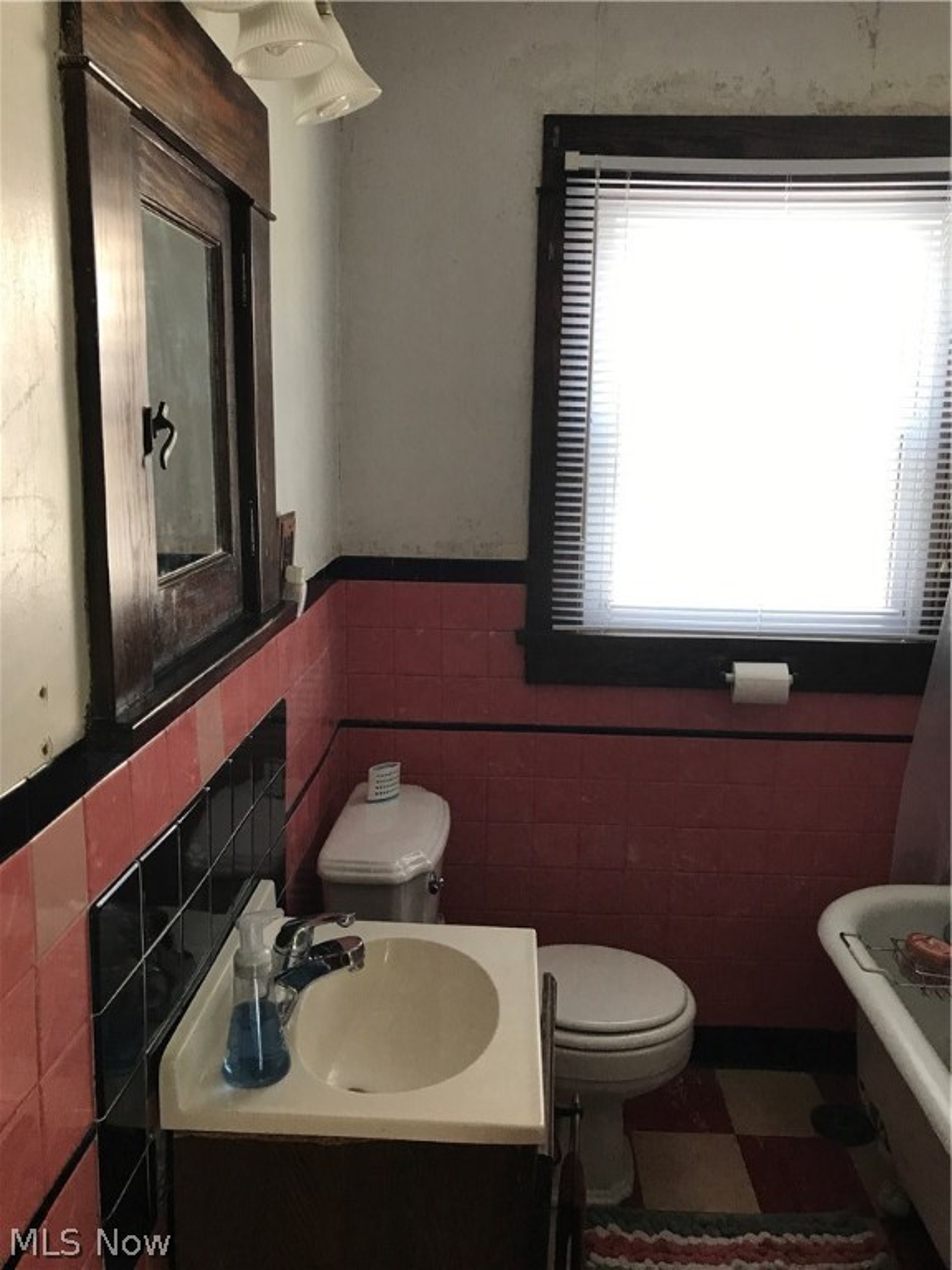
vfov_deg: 63.4
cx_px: 476
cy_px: 635
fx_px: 1027
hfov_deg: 49.7
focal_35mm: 28
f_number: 1.8
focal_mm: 3.99
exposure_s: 1/30
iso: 40
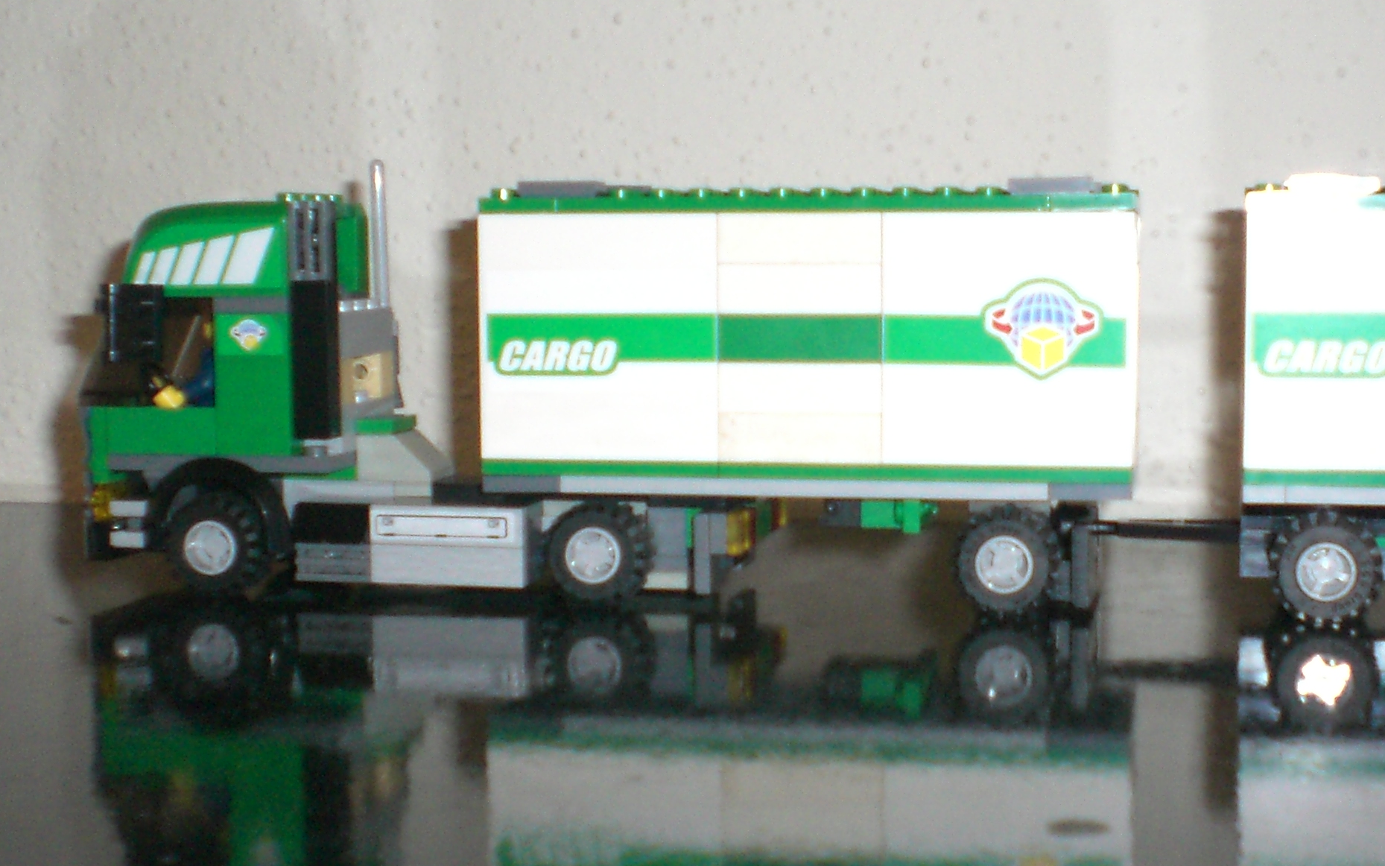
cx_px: 917
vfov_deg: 21.3
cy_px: 448
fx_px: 2303
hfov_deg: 33.2
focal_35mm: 61
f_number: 3.1
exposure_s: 1/60
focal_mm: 6.3
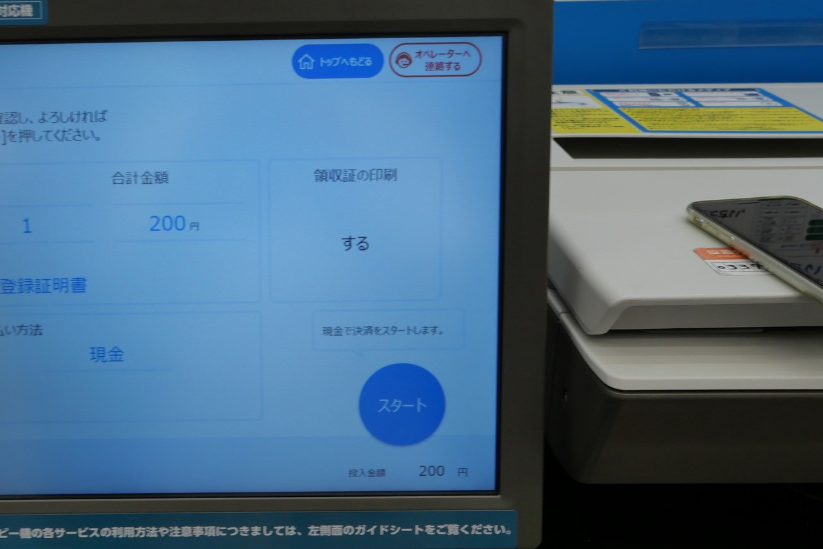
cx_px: 237
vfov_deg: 29.3
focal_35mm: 46
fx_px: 1052
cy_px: 277
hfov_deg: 41.8
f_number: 6.3
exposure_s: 1/40
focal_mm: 15
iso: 250
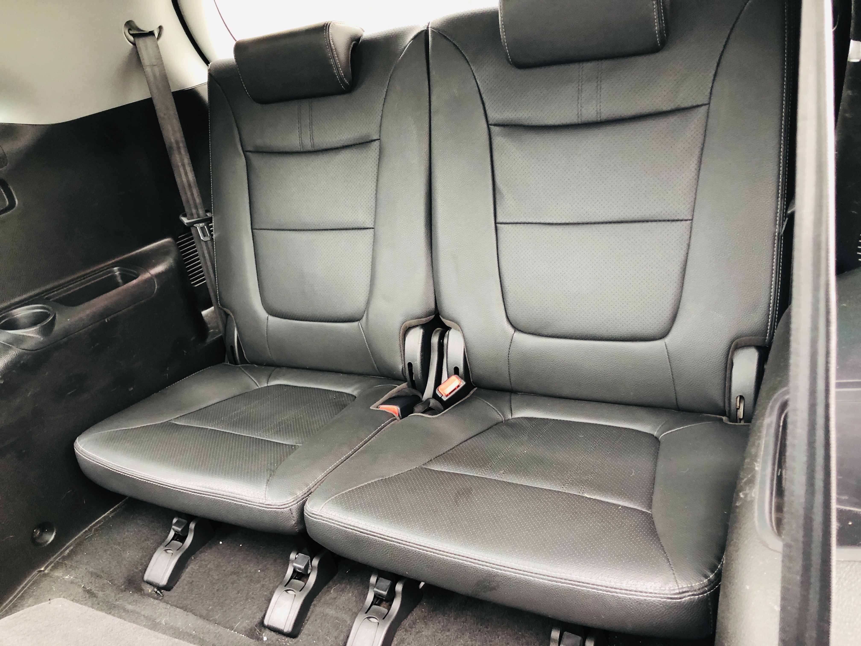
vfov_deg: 49.7
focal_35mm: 28
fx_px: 696
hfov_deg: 63.4
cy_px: 323
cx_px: 430
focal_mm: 3.99
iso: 40
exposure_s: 1/15
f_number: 1.8
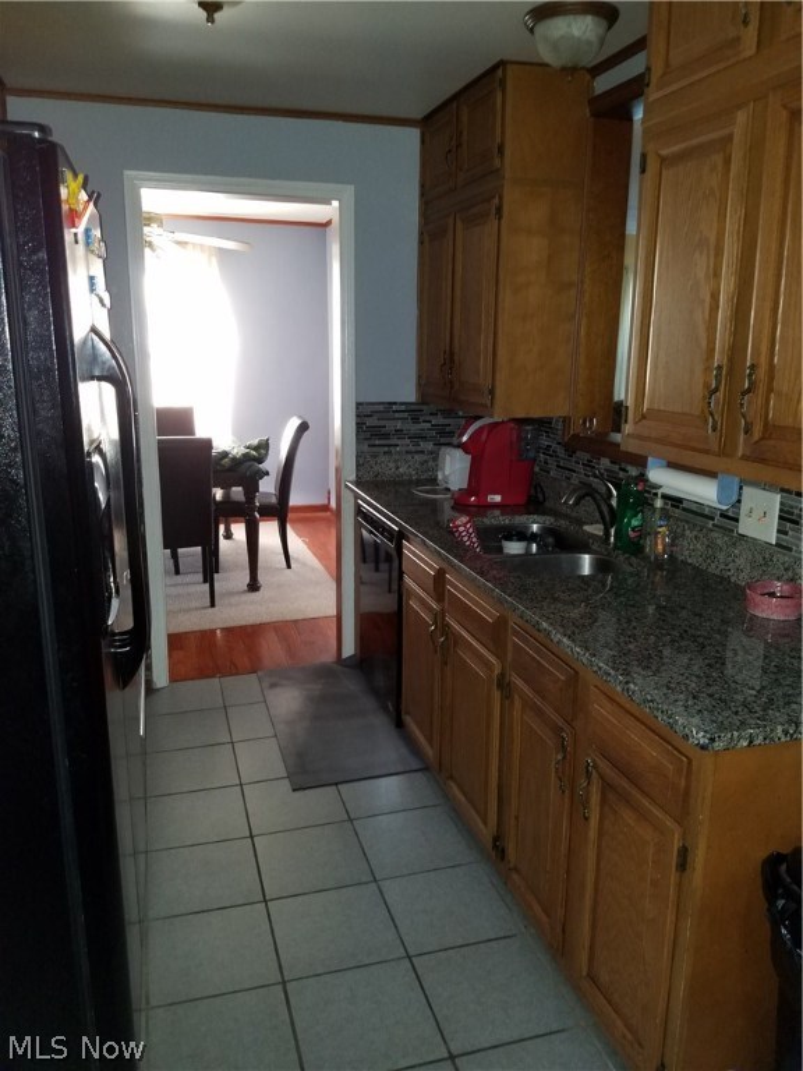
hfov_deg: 53.1
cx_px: 402
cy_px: 536
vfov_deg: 67.3
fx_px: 804
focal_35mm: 26
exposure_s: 1/15
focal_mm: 4.2
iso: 125
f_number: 1.7
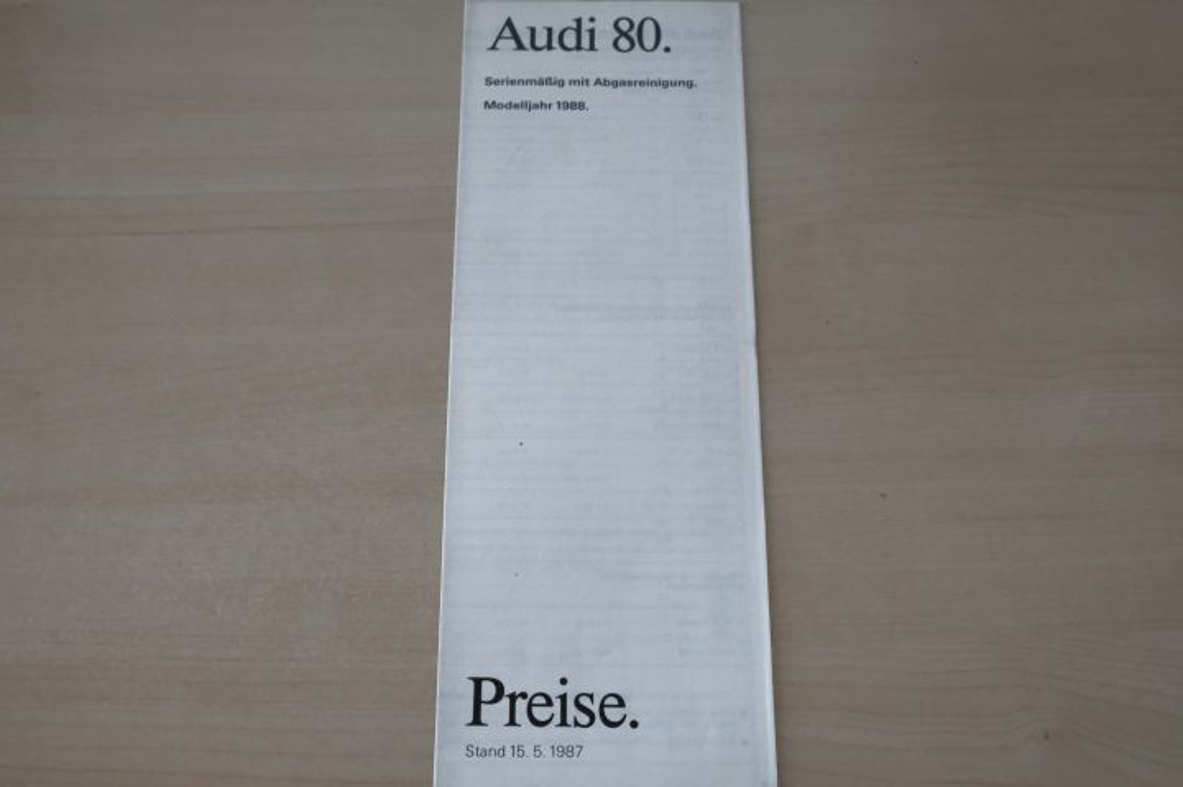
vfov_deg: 31.1
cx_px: 592
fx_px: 1412
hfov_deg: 45.5
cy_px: 394
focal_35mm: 43
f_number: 7.1
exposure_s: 1/38
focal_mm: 28.9
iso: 6400
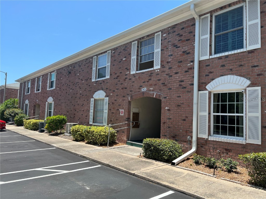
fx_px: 200
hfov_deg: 67.3
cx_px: 133
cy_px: 100
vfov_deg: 53.1
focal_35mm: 26
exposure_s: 1/3077
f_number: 1.5
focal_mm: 5.7
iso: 50
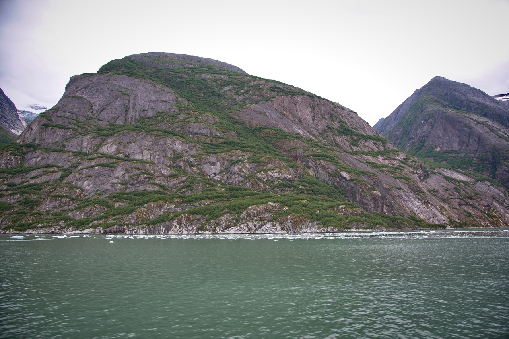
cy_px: 170
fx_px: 339
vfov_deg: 53.2
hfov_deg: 73.7
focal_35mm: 24
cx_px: 254
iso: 100
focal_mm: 24
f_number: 5.6
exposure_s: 1/80
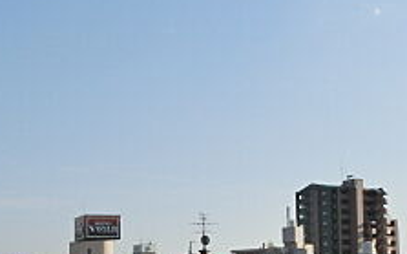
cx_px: 206
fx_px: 809
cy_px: 223
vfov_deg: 17.6
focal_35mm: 73
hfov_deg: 28.2
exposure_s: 1/250
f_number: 7.9
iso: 80
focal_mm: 4.24
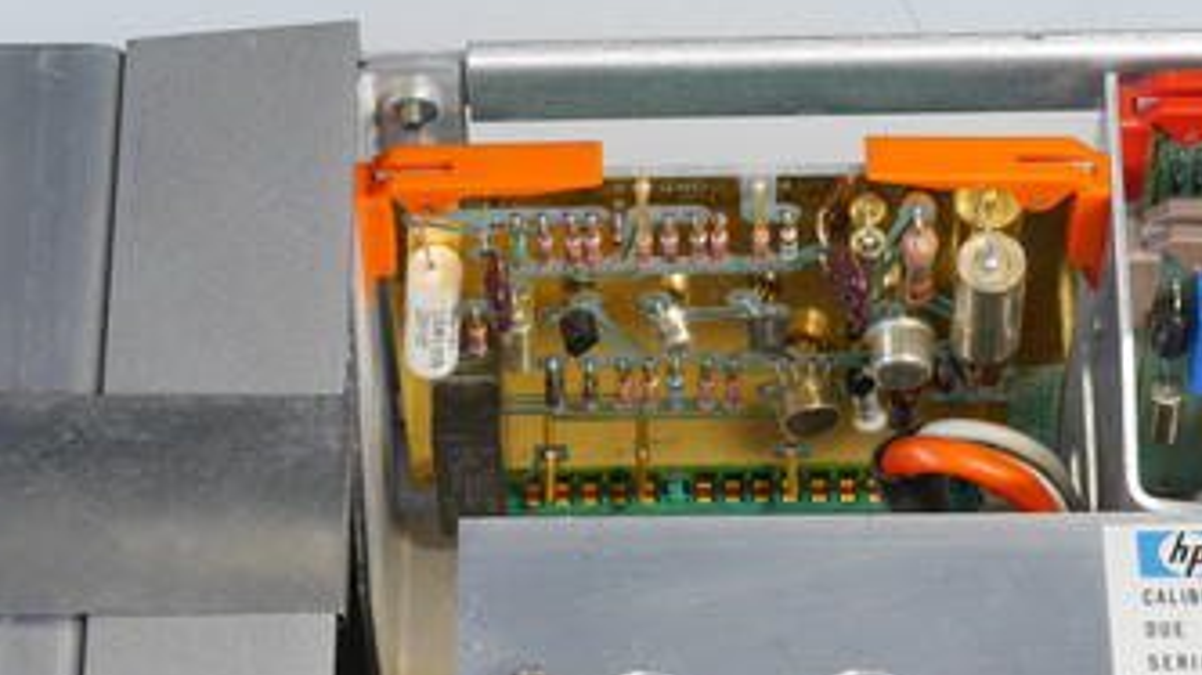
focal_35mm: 144
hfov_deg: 14.9
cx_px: 574
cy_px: 466
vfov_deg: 8.4
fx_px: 4588
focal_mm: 55
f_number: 13
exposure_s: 1/2.5
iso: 400
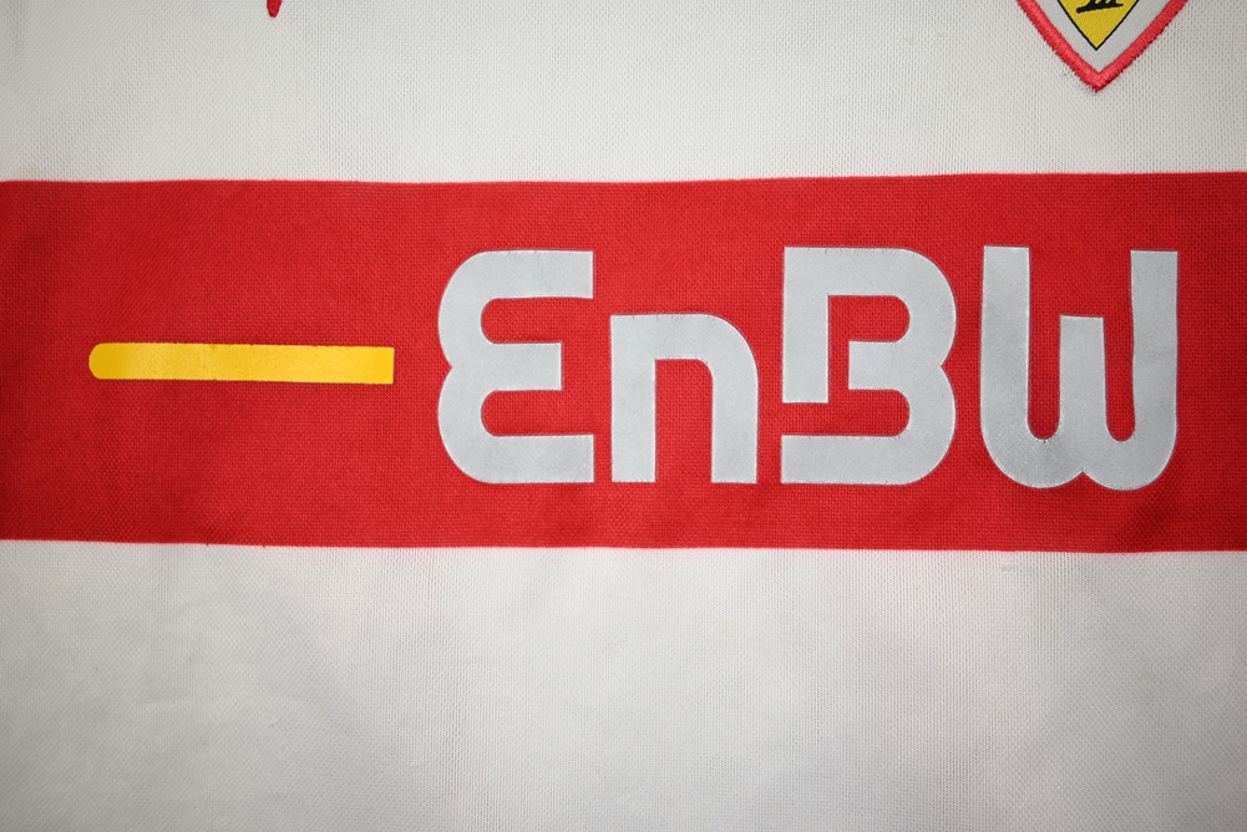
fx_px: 1074
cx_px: 624
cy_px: 416
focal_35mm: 31
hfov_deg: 60.3
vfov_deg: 42.4
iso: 200
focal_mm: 31
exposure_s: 1/125
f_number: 4.8
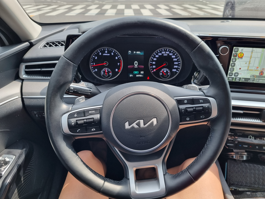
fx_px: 199
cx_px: 132
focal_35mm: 26
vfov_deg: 53.1
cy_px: 100
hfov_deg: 67.3
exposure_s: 1/125
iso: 50
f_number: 1.8
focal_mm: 5.4
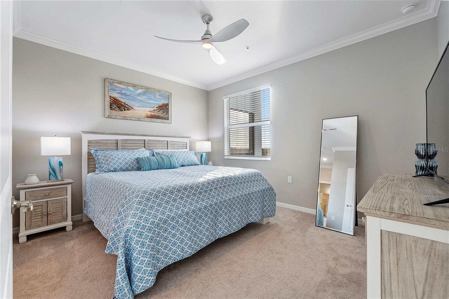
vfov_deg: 77.3
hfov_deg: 100.4
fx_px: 187
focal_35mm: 15
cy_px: 150
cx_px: 224
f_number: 4
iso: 100
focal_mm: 10
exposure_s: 1/30
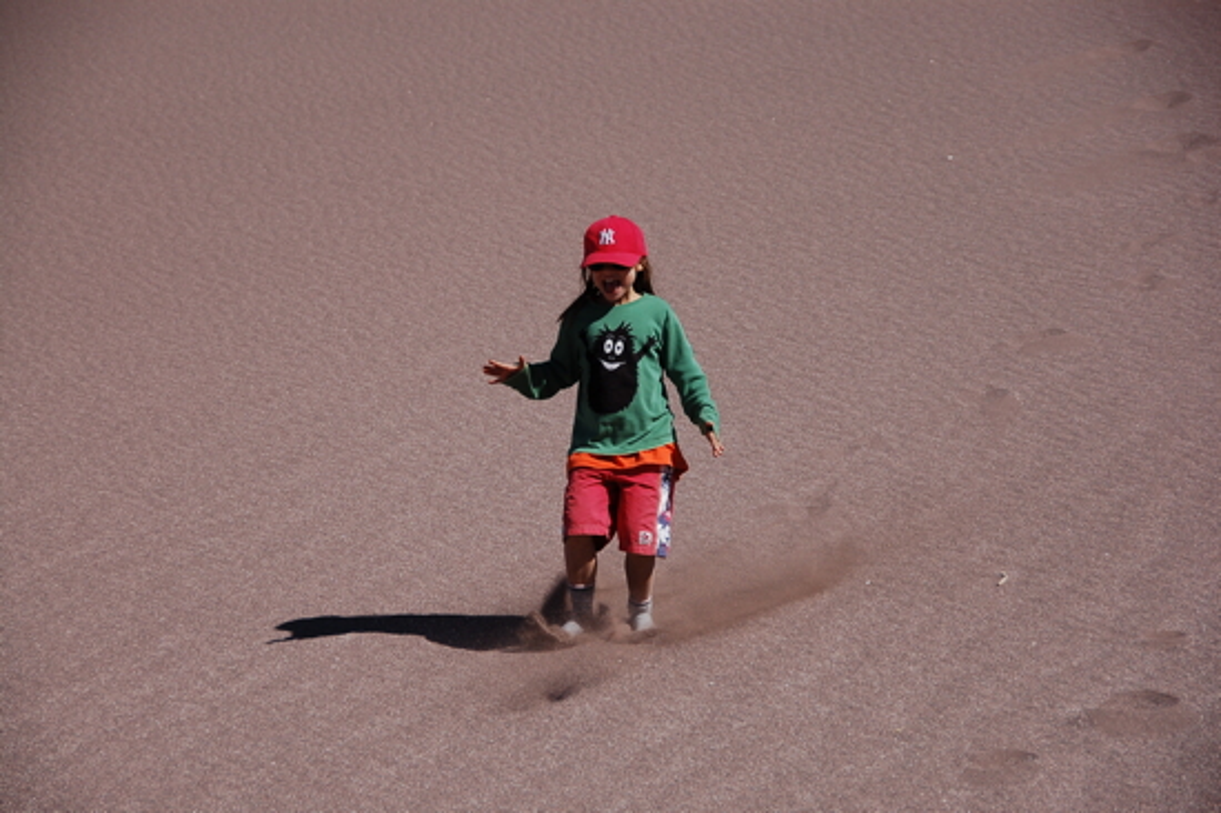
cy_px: 406
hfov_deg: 17.1
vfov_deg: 11.4
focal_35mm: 120
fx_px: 4067
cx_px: 610
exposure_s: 1/1600
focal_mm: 80
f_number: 5.3
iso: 200
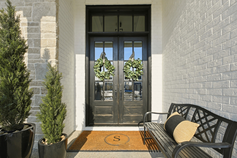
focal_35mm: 15
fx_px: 99
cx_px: 118
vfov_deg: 77.3
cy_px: 79
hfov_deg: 100.4
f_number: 6.3
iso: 800
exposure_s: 1/4000
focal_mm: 10
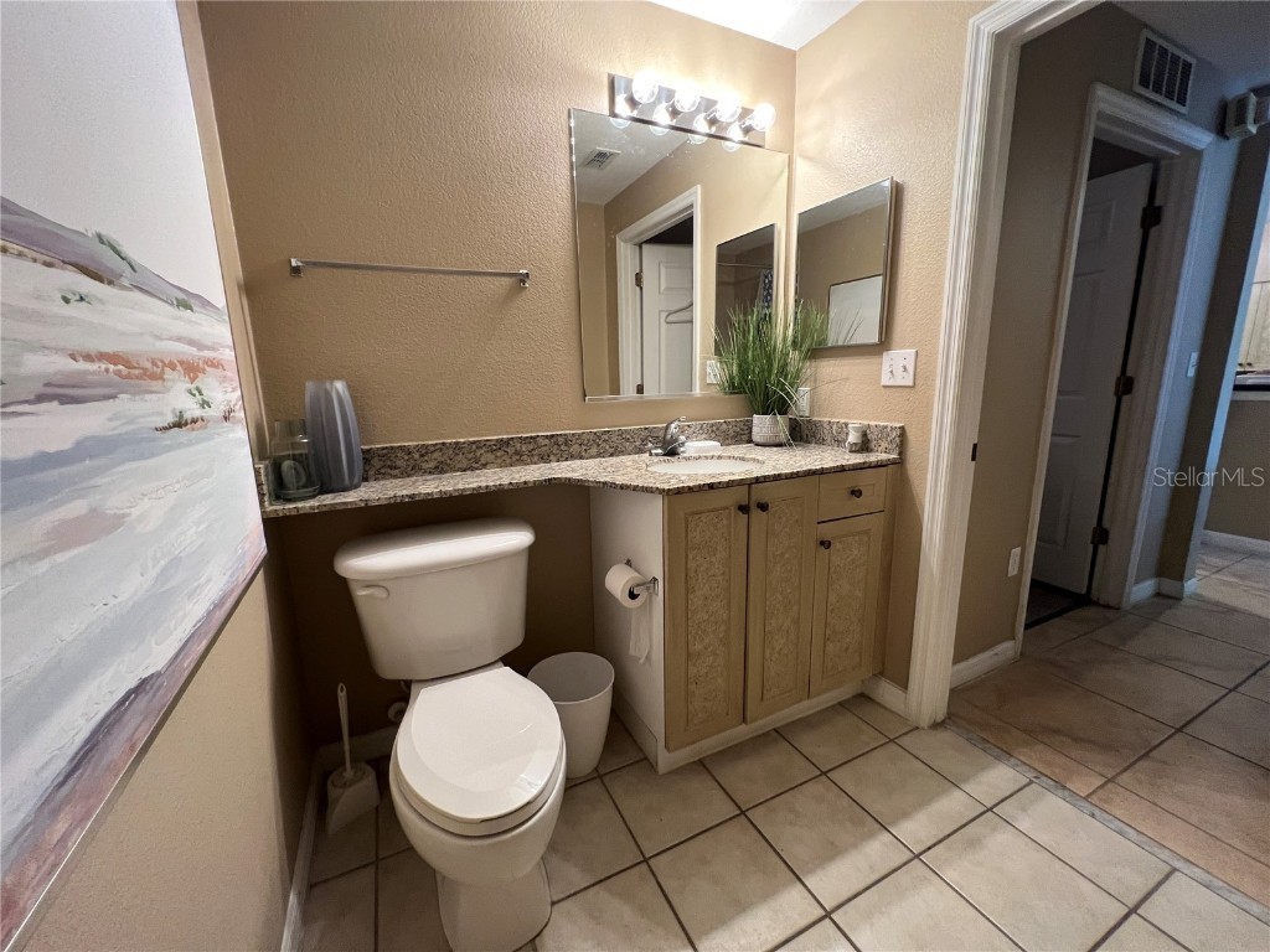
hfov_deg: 106.2
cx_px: 635
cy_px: 476
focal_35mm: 13
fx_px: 477
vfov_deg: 89.9
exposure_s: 1/60
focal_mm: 1.57
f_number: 1.8
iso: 250
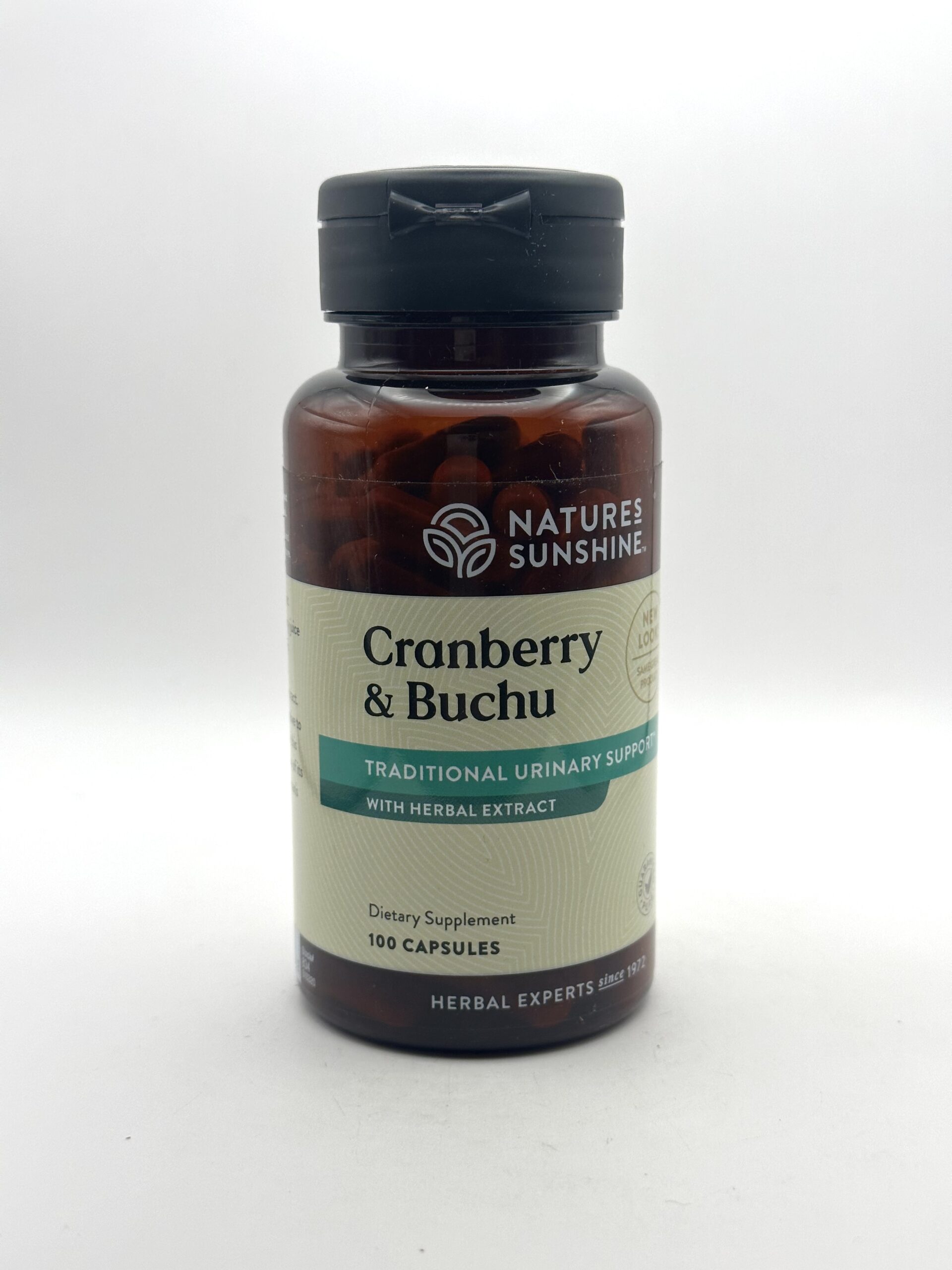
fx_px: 1760
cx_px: 476
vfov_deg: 39.7
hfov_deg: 30.3
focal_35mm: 48
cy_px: 635
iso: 64
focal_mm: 6.86
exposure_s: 1/358
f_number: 1.78
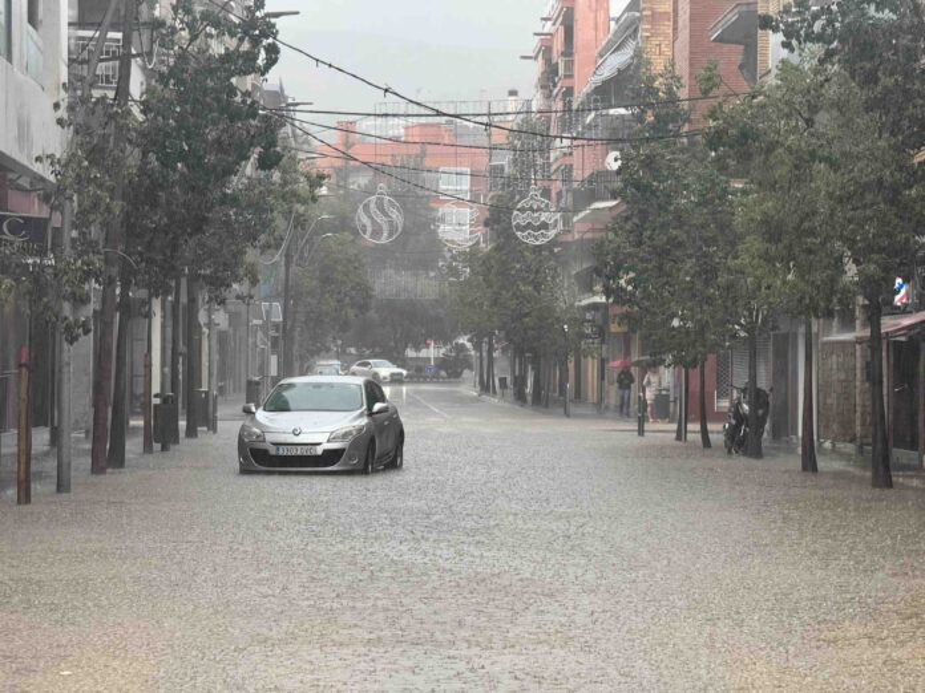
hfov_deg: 16.4
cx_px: 462
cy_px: 346
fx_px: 3207
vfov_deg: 12.3
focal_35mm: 120
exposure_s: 1/89
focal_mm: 15.66
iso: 250
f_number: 2.8
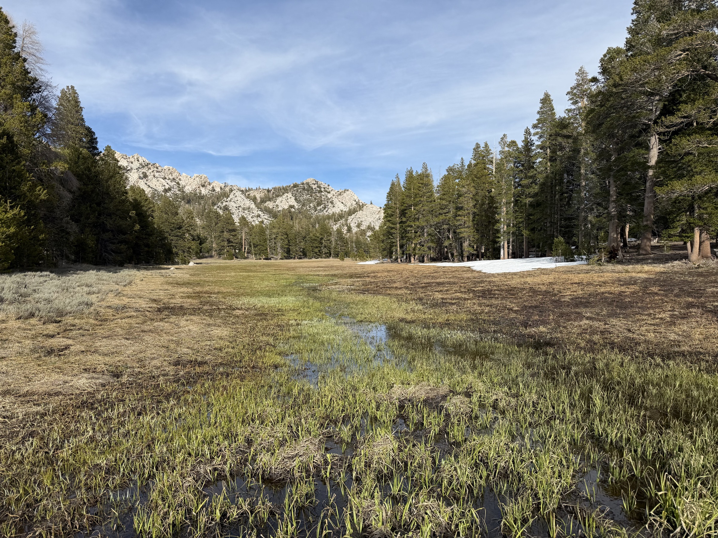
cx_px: 359
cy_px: 269
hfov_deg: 71.6
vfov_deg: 56.8
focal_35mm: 24
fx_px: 498
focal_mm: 6.76
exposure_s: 1/4975
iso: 80
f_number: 1.78
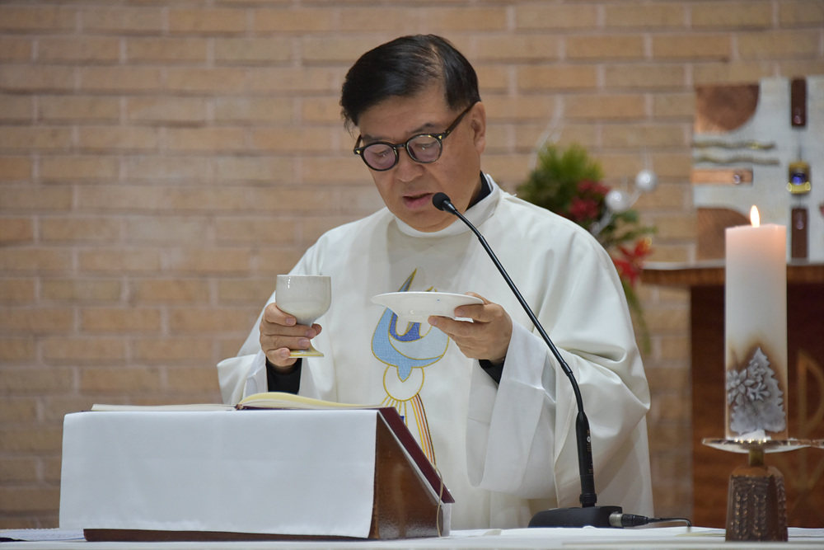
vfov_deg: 6.5
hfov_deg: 9.8
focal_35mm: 210
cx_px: 412
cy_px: 275
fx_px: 4807
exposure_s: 1/200
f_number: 5.6
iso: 2800
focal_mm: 210
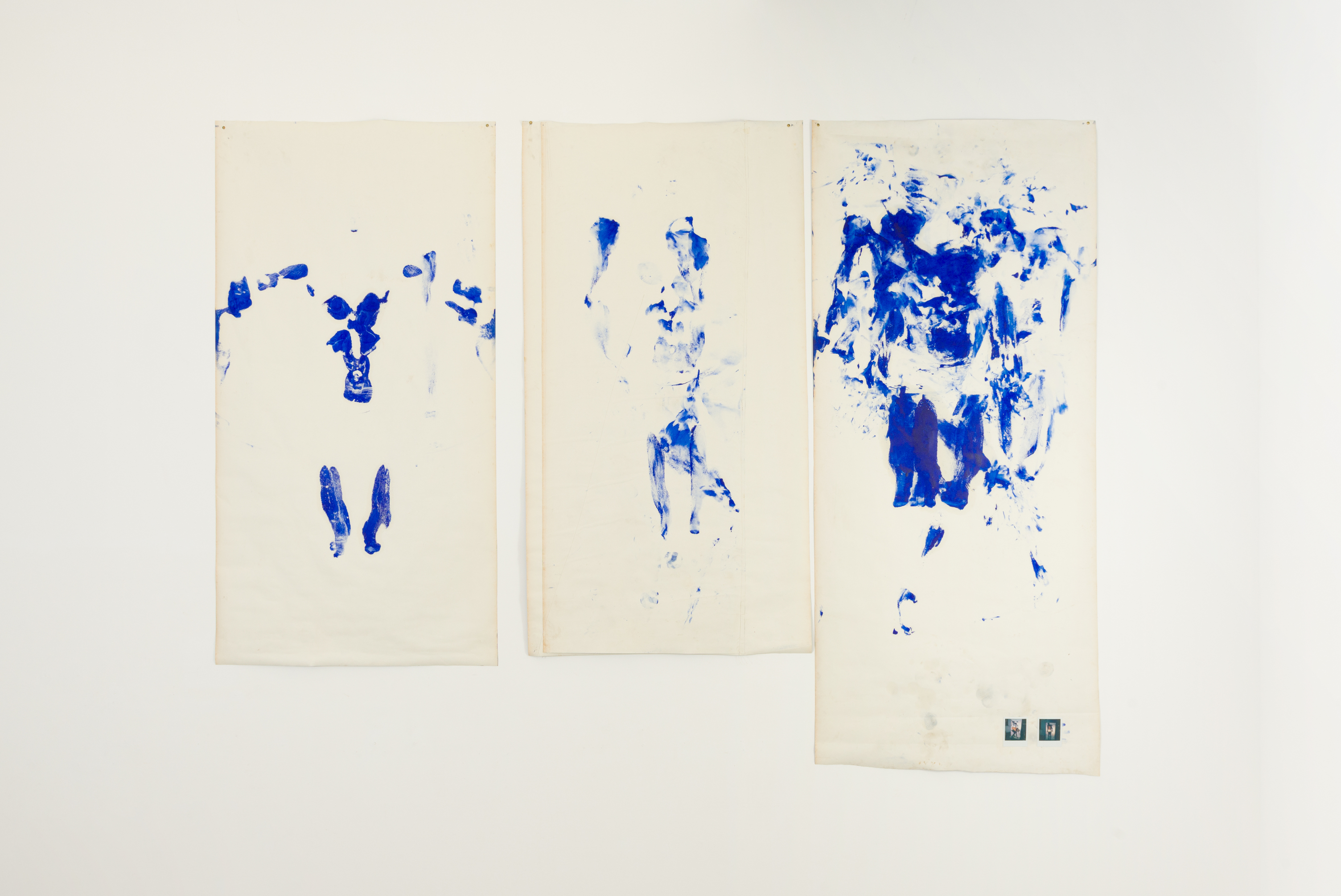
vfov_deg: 53.2
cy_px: 448
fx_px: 894
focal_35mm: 24
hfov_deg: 73.7
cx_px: 670
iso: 400
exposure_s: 1/125
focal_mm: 24
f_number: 11
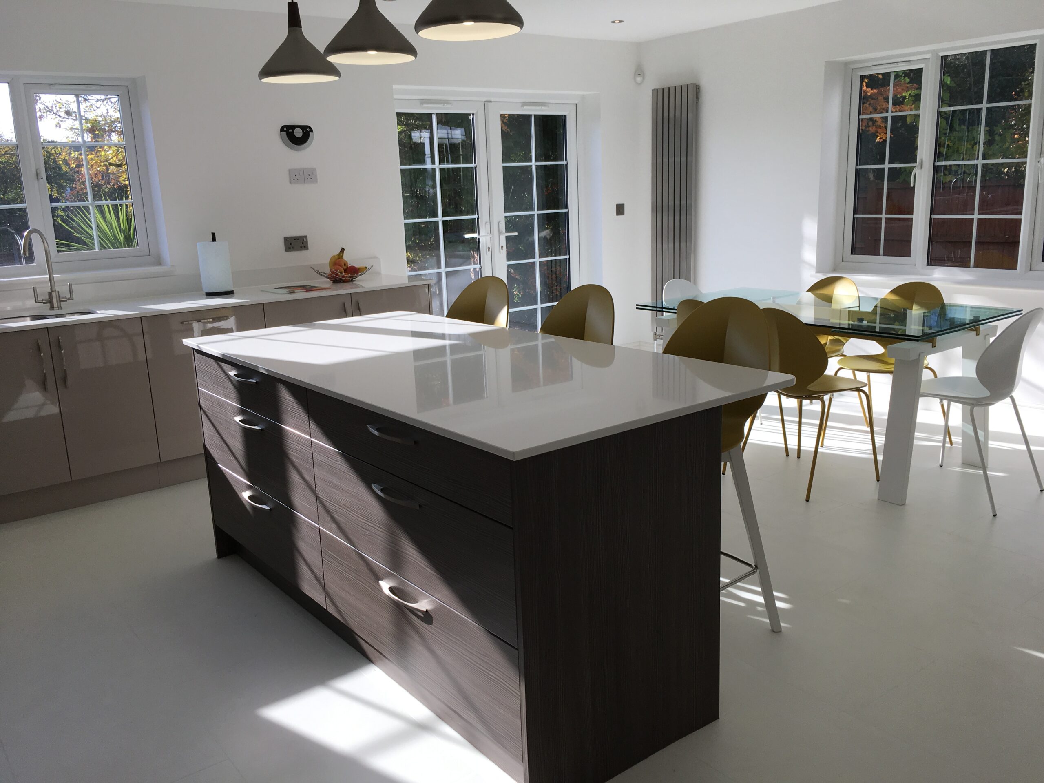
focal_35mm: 29
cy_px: 392
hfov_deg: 61.7
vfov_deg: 48.2
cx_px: 522
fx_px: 875
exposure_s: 1/557
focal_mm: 4.15
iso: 25
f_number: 2.2
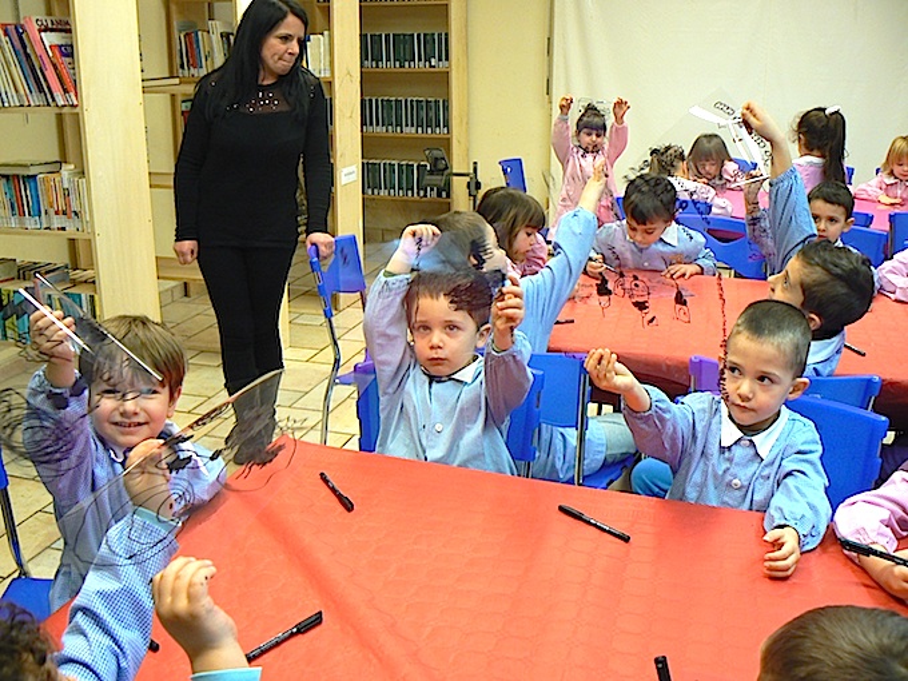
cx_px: 454
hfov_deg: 51.4
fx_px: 944
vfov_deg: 39.7
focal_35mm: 36
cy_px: 340
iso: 125
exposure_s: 1/30
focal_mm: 6
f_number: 2.8
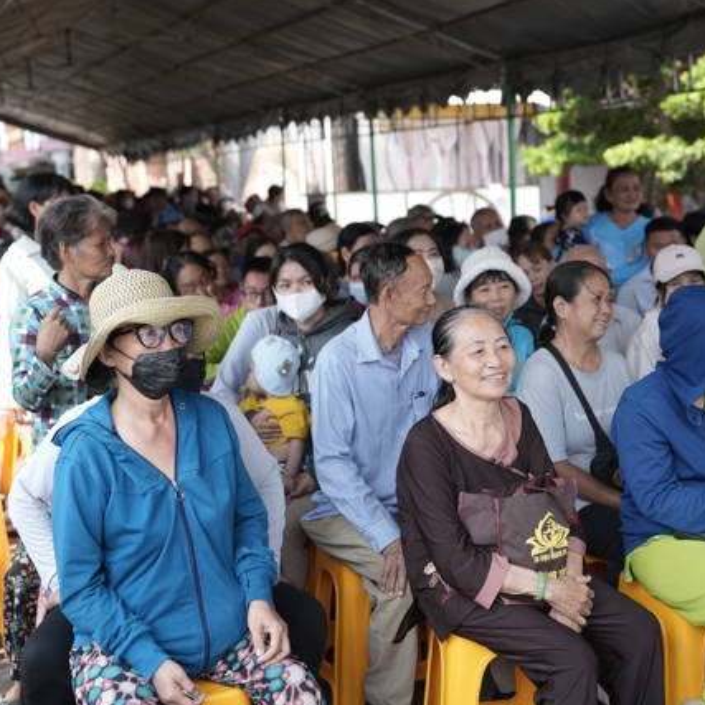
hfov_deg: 32.2
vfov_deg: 32.2
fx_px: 1221
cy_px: 349
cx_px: 405
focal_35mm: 53
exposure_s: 1/1600
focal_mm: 41
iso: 800
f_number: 2.8
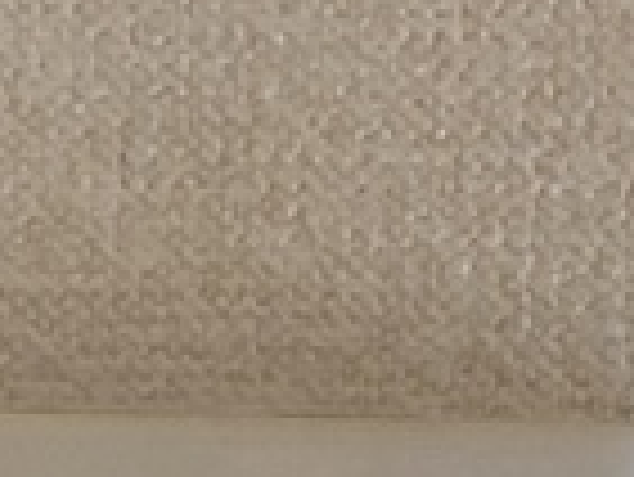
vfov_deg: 10.5
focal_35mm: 129
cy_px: 997
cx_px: 36
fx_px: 2365
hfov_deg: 15.1
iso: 800
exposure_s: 1/30
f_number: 1.8
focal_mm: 4.25
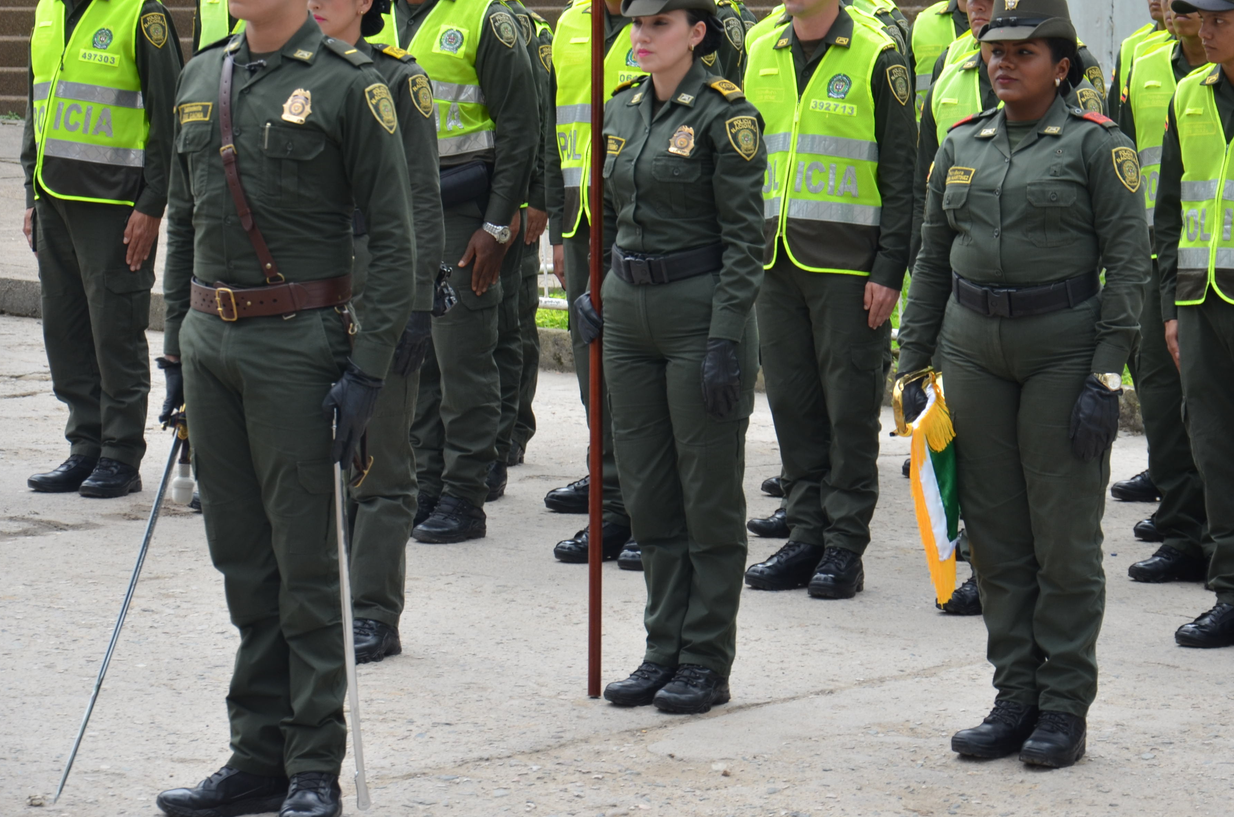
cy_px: 259
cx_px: 822
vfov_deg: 8.8
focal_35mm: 155
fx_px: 5291
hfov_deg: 13.3
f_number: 5.6
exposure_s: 1/125
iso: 200
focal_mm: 75
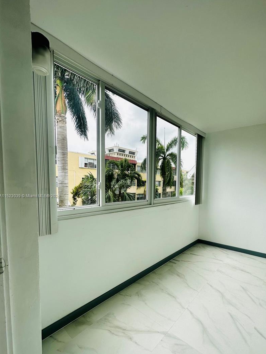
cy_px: 196
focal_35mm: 16
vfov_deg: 94.1
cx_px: 150
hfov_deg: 77.8
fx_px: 164
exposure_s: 1/463
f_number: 2.2
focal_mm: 2.22
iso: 40
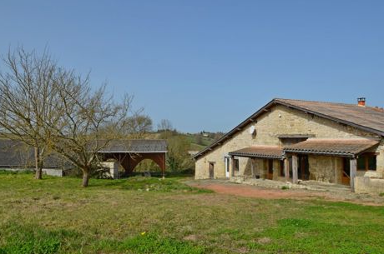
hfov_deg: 76.2
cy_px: 134
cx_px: 185
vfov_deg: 54.9
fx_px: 245
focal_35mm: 23
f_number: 8
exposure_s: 1/250
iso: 100
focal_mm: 10
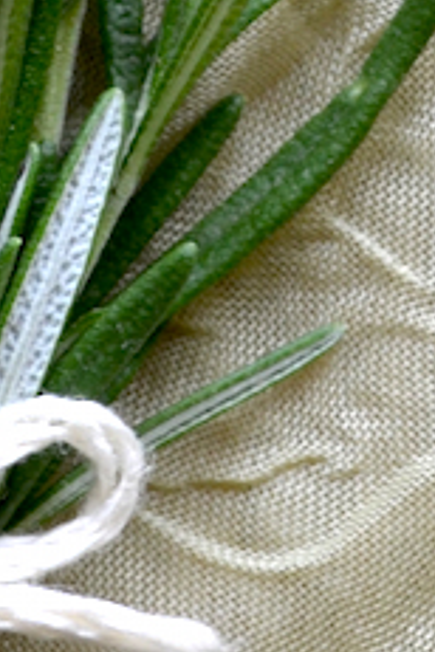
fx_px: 5563
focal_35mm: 307
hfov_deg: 4.5
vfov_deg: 6.6
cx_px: -56
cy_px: -220
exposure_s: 1/100
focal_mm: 35
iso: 400
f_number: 5
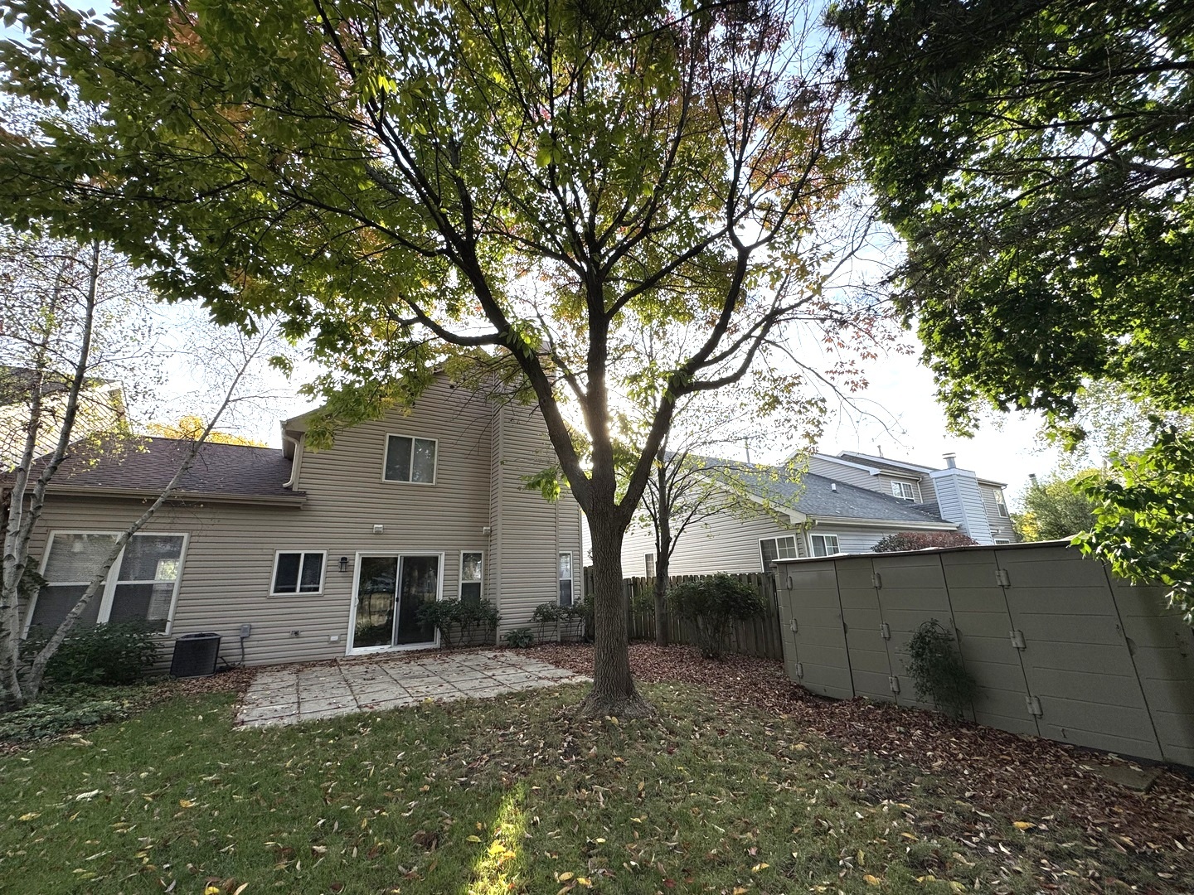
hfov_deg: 102.1
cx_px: 597
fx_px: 483
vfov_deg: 85.7
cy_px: 448
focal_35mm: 14
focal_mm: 2.22
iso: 40
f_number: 2.2
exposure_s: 1/529
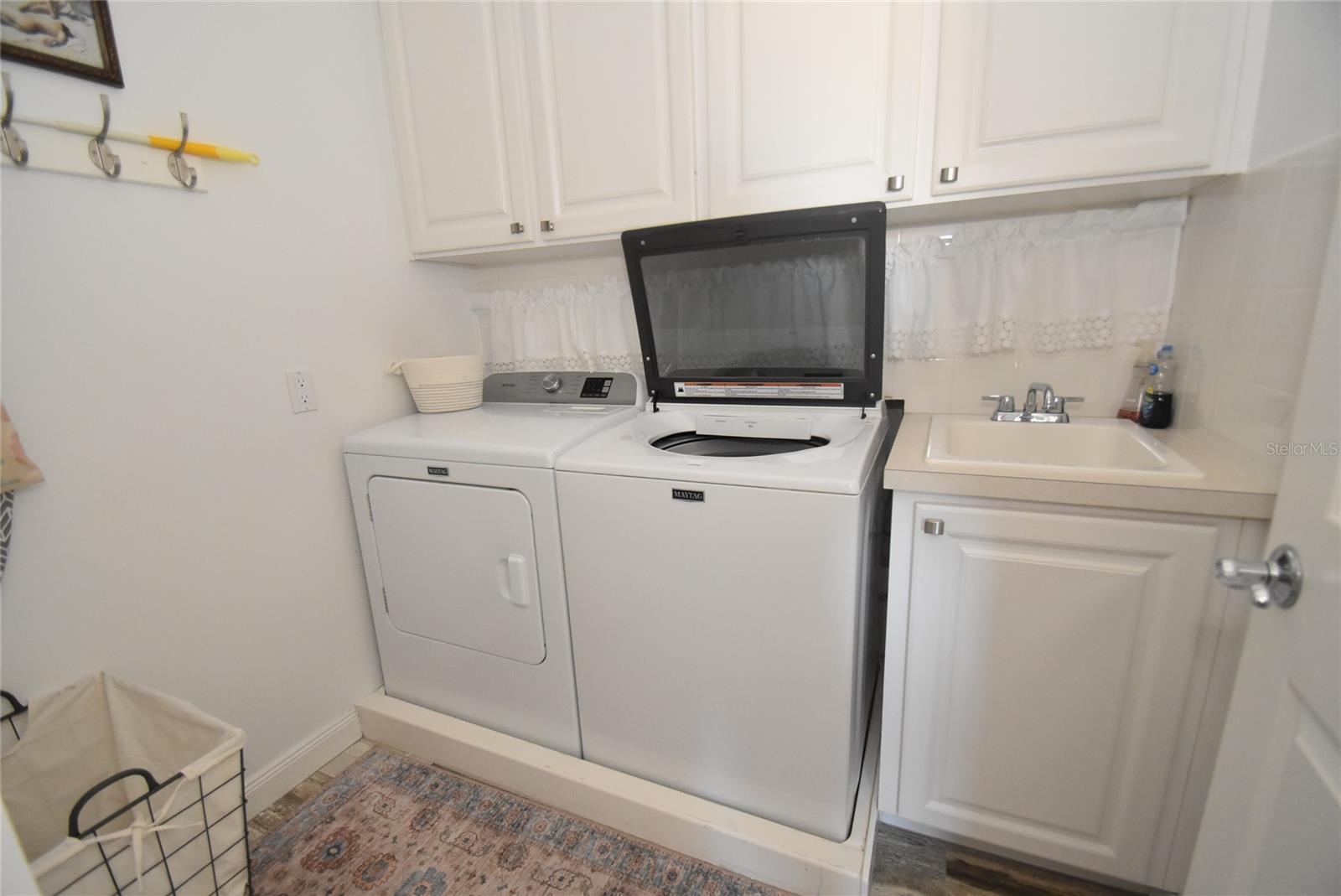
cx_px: 670
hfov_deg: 100.4
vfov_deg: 77.4
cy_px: 448
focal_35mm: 15
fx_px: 559
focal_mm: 10
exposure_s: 1/60
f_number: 3.5
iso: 2500
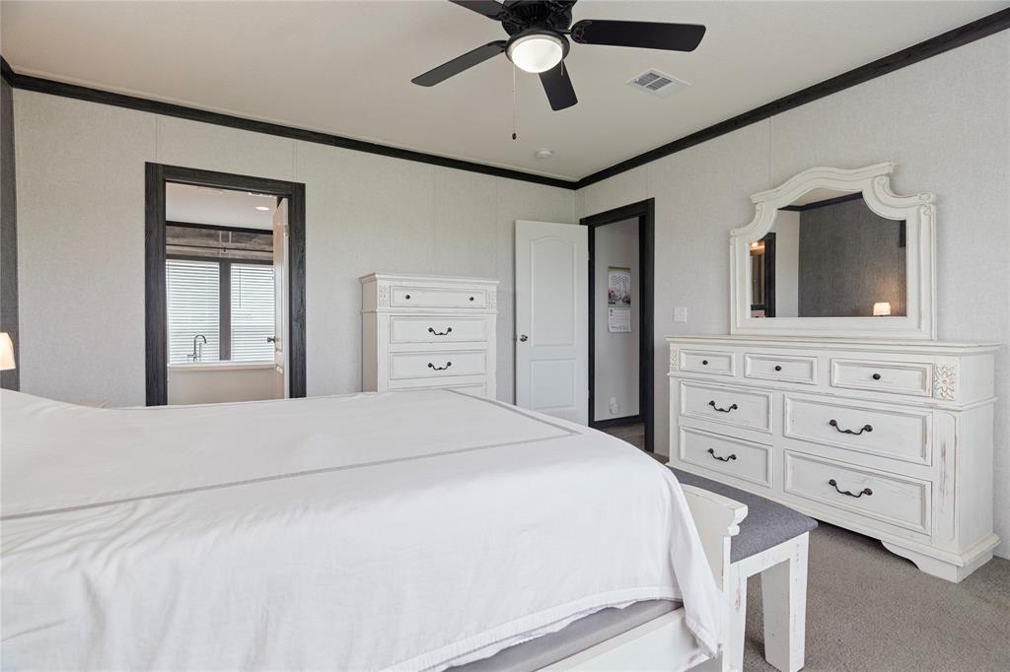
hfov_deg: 96.8
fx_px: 449
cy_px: 336
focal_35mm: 16
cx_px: 505
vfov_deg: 73.7
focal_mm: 16
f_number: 4.5
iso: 200
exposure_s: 1/50
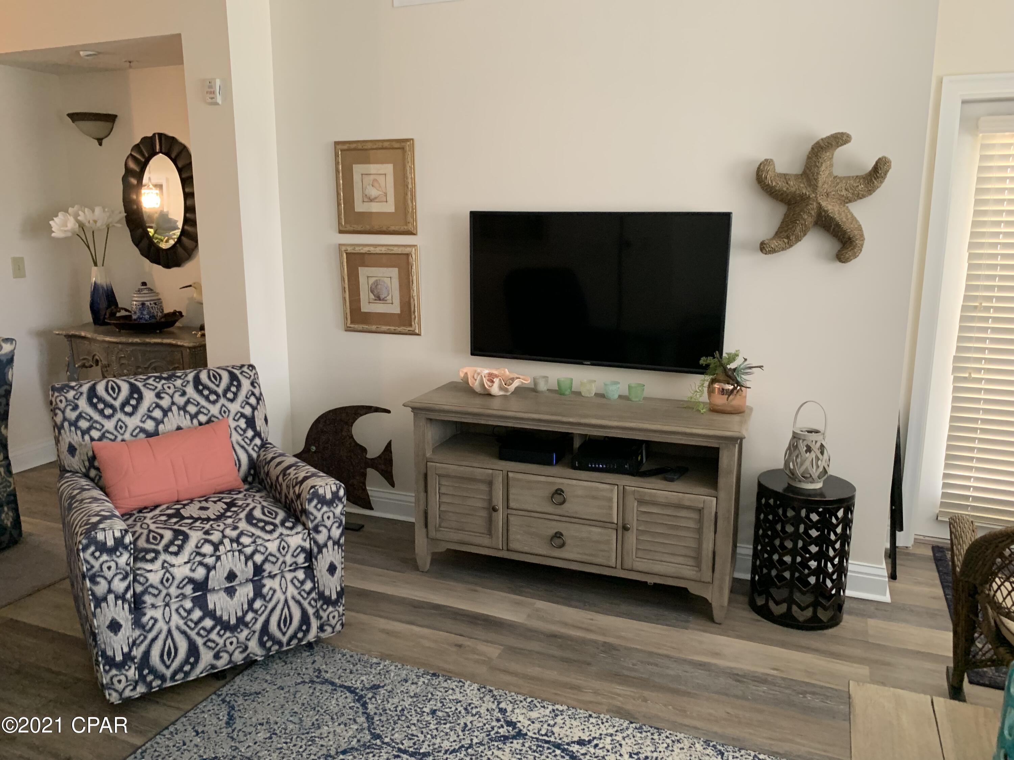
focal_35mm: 26
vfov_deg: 53.1
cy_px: 380
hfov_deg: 67.3
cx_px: 507
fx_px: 762
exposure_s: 1/60
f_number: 1.8
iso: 320
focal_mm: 4.25
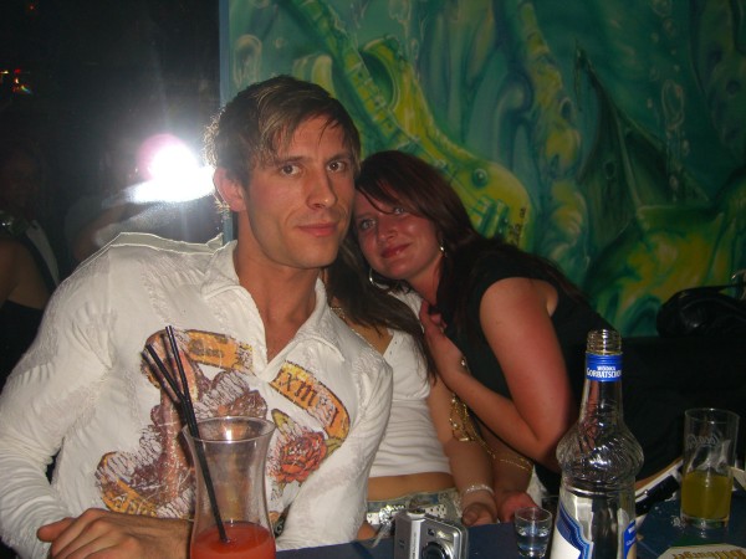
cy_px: 280
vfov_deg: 37.7
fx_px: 819
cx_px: 373
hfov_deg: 49.0
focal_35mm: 38
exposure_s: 1/60
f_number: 2.8
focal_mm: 7.9
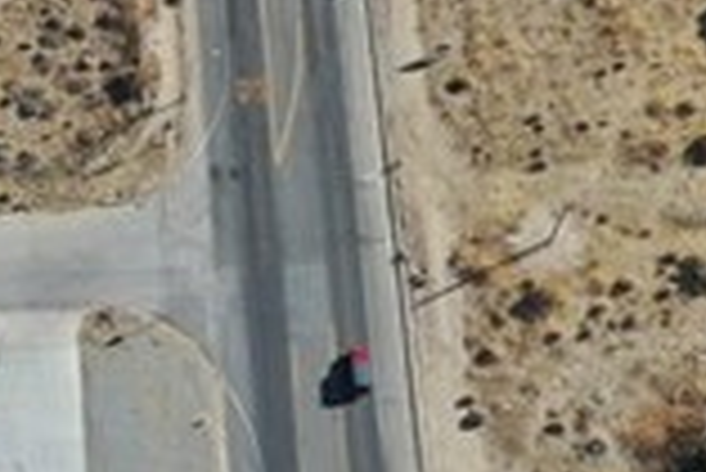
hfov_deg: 10.7
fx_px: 3592
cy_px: -285
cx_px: -423
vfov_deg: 7.4
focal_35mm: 183
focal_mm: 10.26
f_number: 5.6
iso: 100
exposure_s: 1/400
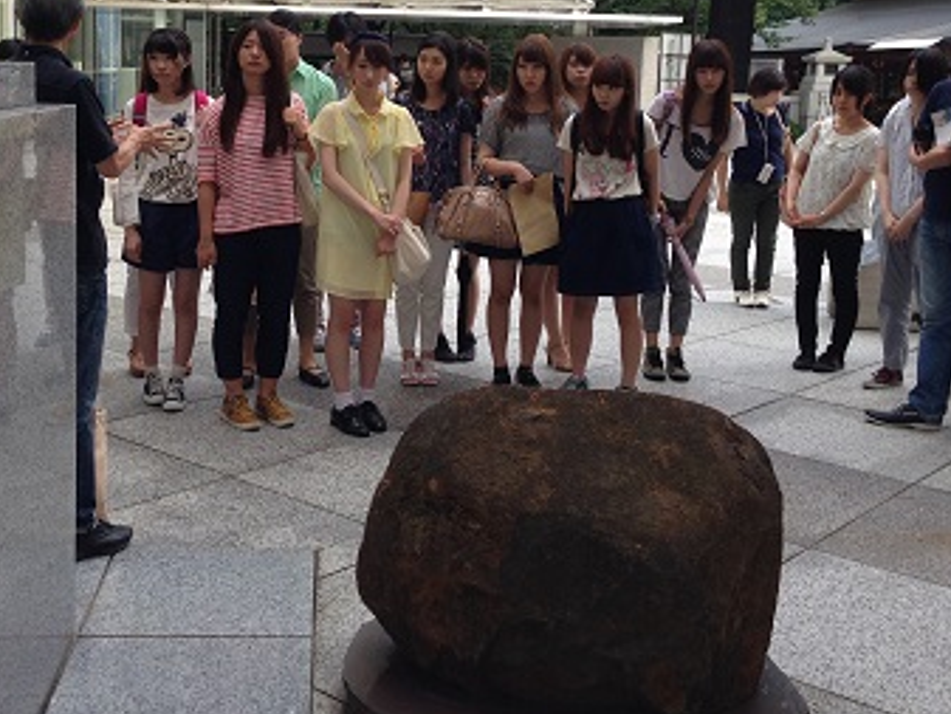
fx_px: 1319
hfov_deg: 39.5
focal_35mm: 48
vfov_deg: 29.9
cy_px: 203
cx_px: 381
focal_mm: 4.12
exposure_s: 1/152
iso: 50
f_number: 2.4
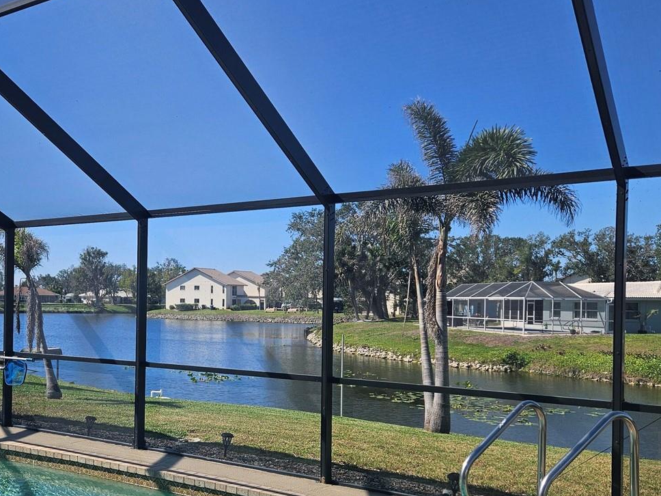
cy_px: 305
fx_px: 726
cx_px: 205
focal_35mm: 38
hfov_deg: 47.9
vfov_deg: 37.5
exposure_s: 1/1117
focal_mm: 5.4
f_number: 1.8
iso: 25
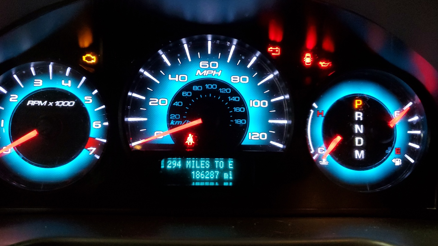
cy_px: 102
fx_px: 360
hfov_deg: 62.6
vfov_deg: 37.7
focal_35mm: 31
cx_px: 216
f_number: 1.5
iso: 349
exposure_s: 1/17
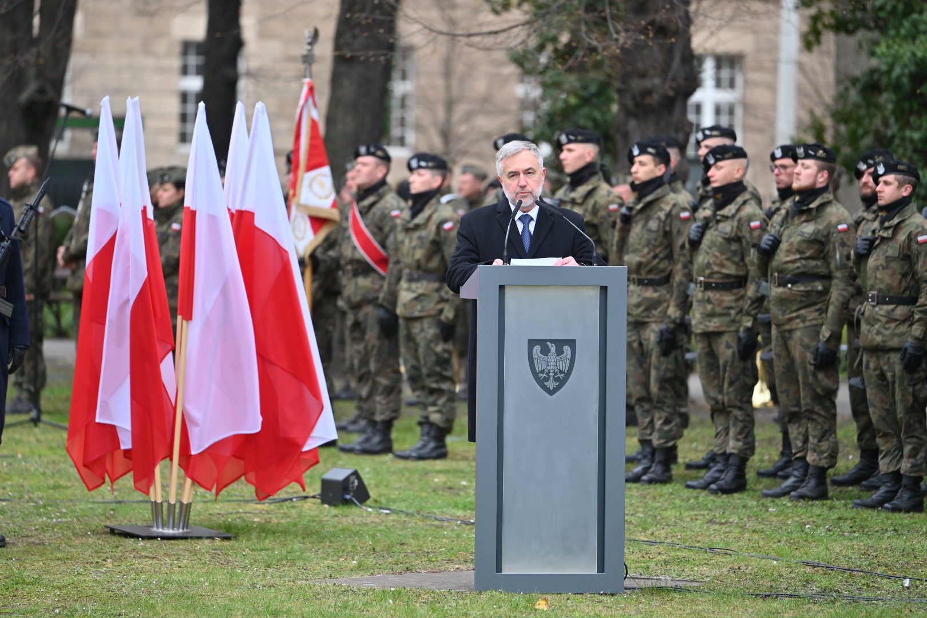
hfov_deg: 11.4
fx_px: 4635
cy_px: 309
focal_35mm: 180
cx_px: 464
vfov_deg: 7.6
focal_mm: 180
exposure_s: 1/250
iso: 100
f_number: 3.2
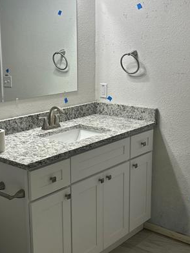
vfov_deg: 37.5
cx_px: 79
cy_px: 134
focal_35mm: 51
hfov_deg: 28.5
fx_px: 373
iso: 50
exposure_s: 1/120
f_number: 1.5
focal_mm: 5.7
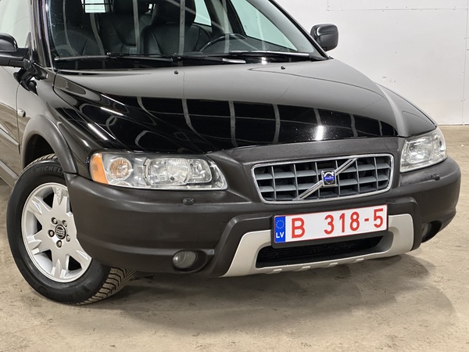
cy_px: 176
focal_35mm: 77
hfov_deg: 25.3
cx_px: 234
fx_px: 1043
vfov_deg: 19.1
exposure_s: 1/34
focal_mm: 9
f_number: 2.8
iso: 640
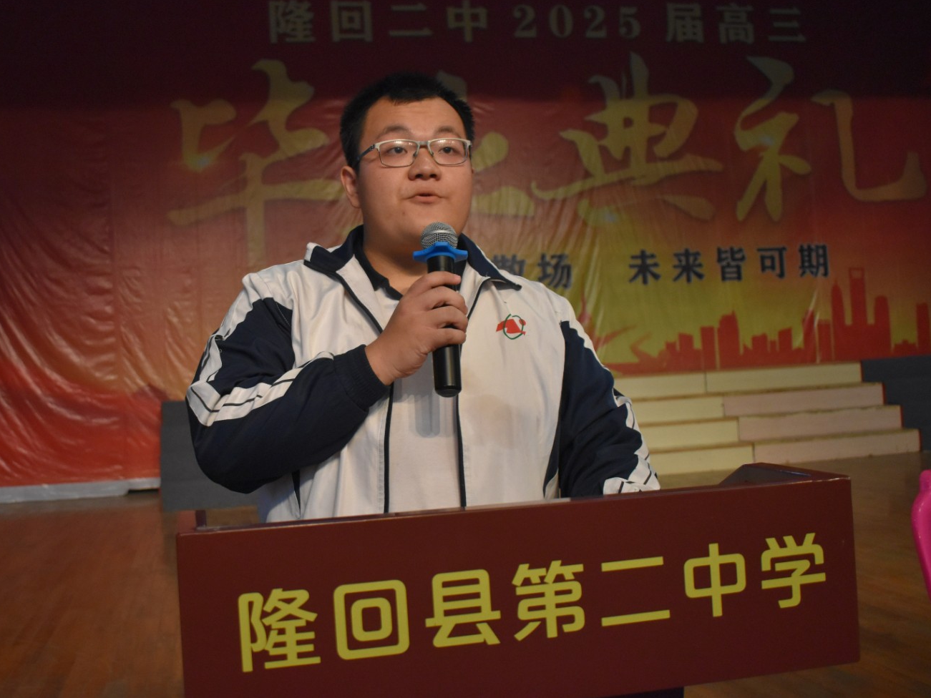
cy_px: 320
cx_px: 381
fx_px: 1049
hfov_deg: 47.6
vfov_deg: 36.8
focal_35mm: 39
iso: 2200
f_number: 3.8
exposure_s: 1/500
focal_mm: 22
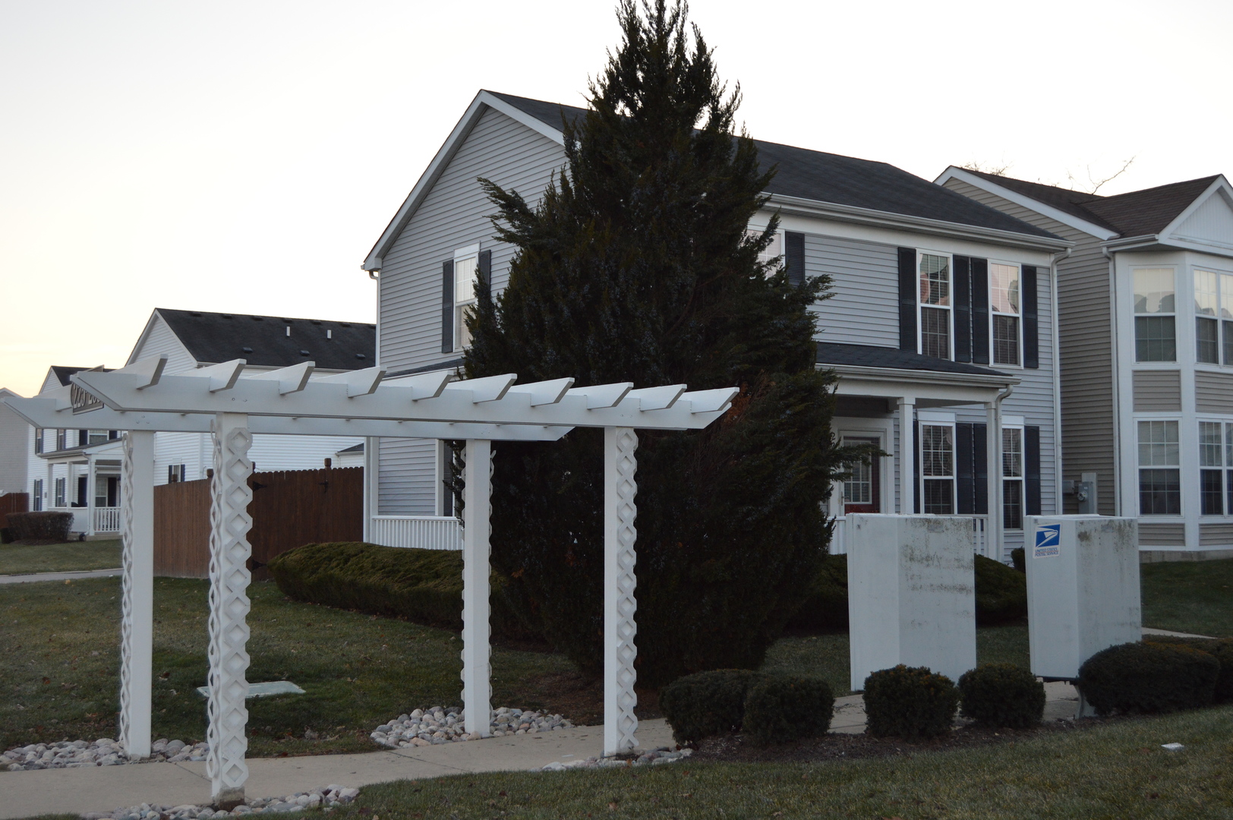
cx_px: 616
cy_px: 410
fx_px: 1437
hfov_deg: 46.4
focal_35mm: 42
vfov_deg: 31.8
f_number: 5
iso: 400
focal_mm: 28
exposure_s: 1/250
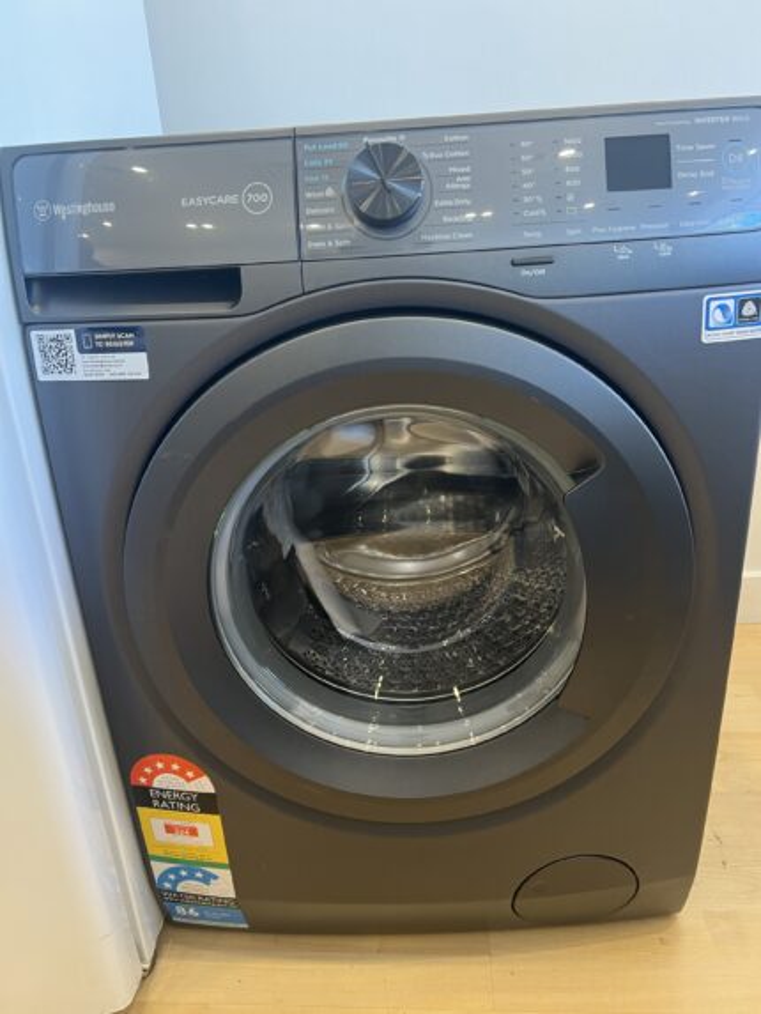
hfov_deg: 53.1
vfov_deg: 67.3
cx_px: 380
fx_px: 762
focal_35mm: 26
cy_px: 507
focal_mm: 5.7
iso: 100
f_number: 1.5
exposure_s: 1/50
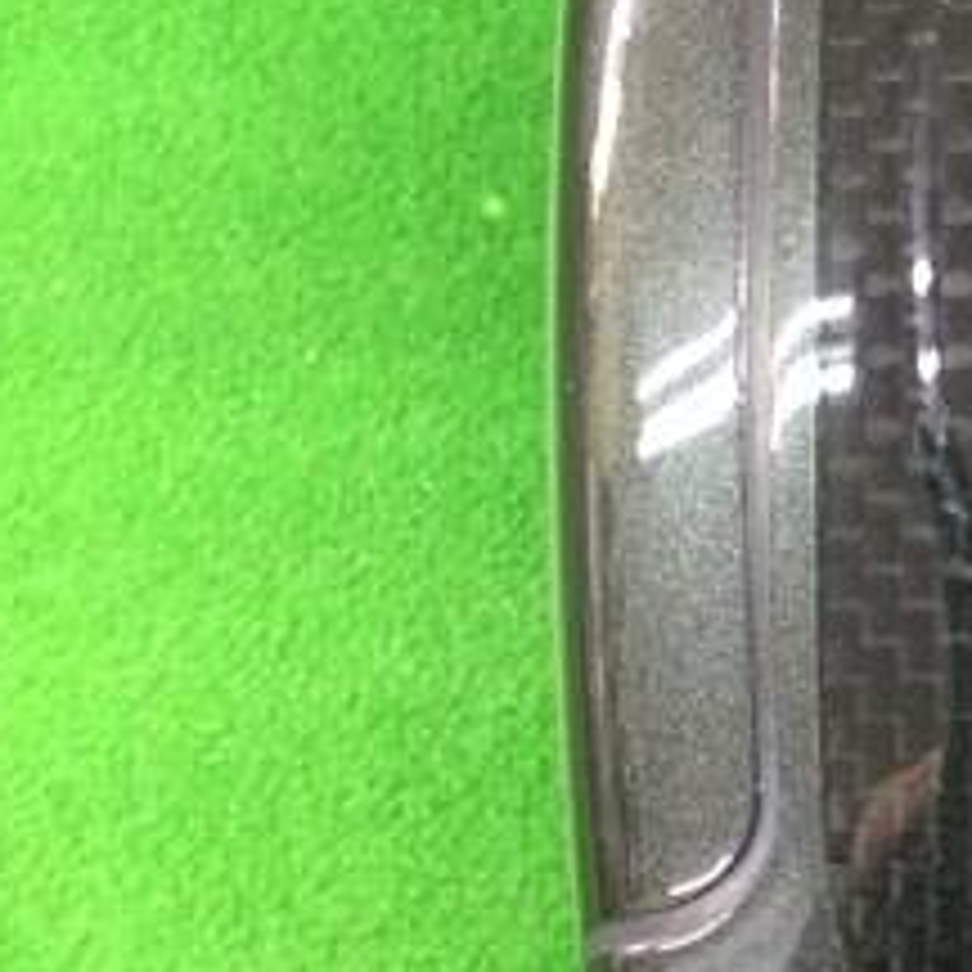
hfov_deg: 20.3
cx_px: 1094
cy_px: 333
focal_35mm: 81
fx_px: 2573
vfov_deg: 21.3
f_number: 2.4
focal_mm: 3.3
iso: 200
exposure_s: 1/17
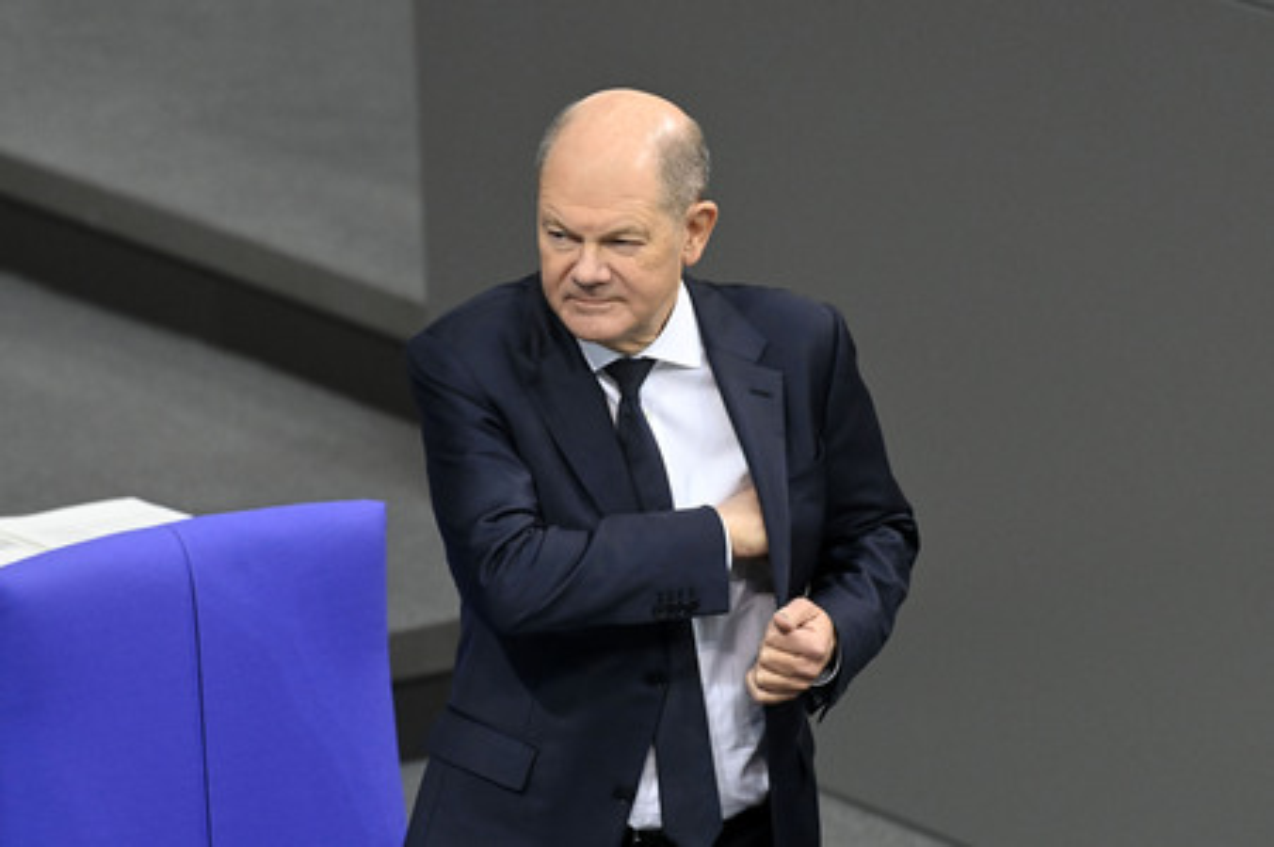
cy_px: 424
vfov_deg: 3.6
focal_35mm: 380
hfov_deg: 5.4
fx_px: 13438
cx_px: 637
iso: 10000
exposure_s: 1/320
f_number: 5.6
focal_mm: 380
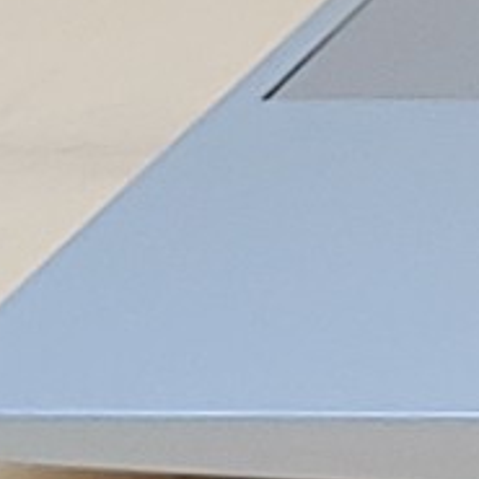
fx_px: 5589
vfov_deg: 4.8
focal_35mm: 357
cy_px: -694
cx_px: 1367
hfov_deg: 4.7
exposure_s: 1/120
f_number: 1.8
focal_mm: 4.36
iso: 50
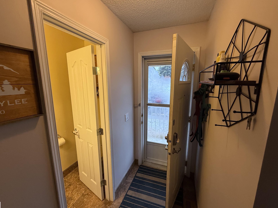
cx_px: 140
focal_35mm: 15
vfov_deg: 81.7
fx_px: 120
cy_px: 104
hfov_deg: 98.2
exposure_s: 1/120
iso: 200
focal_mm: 2.22
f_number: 2.2
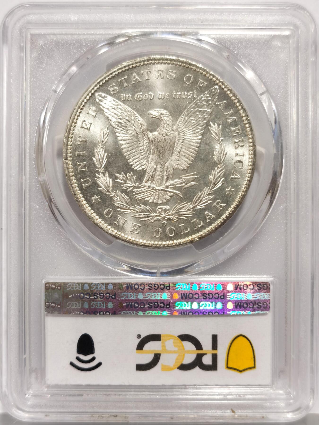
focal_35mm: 54
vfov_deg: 35.5
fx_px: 664
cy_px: 212
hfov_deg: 27.0
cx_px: 160
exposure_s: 1/100
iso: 100
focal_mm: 5.56
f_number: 16
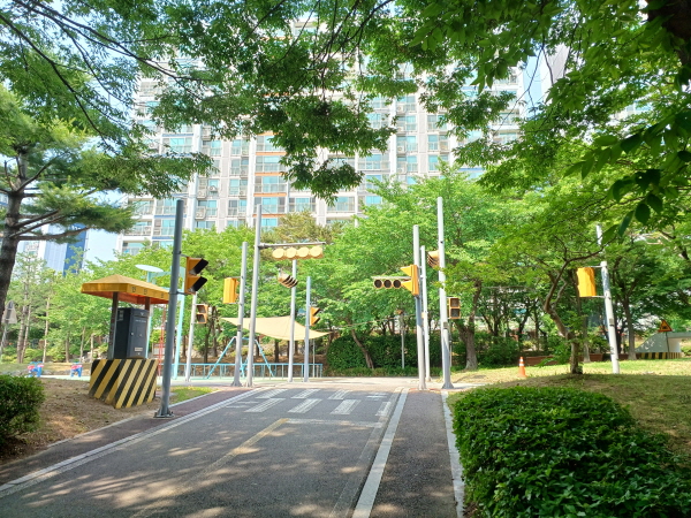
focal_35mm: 23
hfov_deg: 73.9
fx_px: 459
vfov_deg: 58.9
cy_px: 259
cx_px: 346
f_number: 1.8
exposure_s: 1/120
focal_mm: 5.06
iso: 32
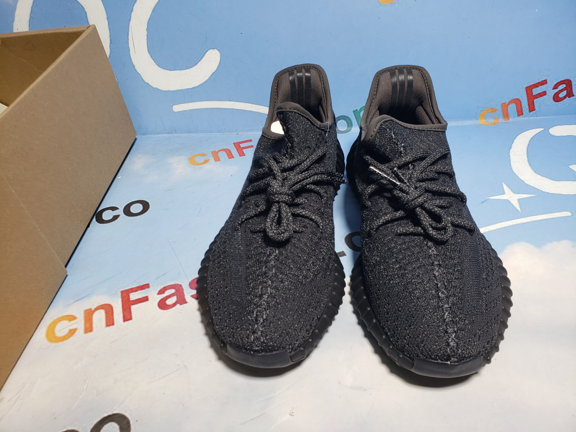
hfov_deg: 67.3
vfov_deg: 53.1
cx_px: 288
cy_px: 216
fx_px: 433
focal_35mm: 26
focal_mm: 4.3
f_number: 2.4
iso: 50
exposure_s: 1/130
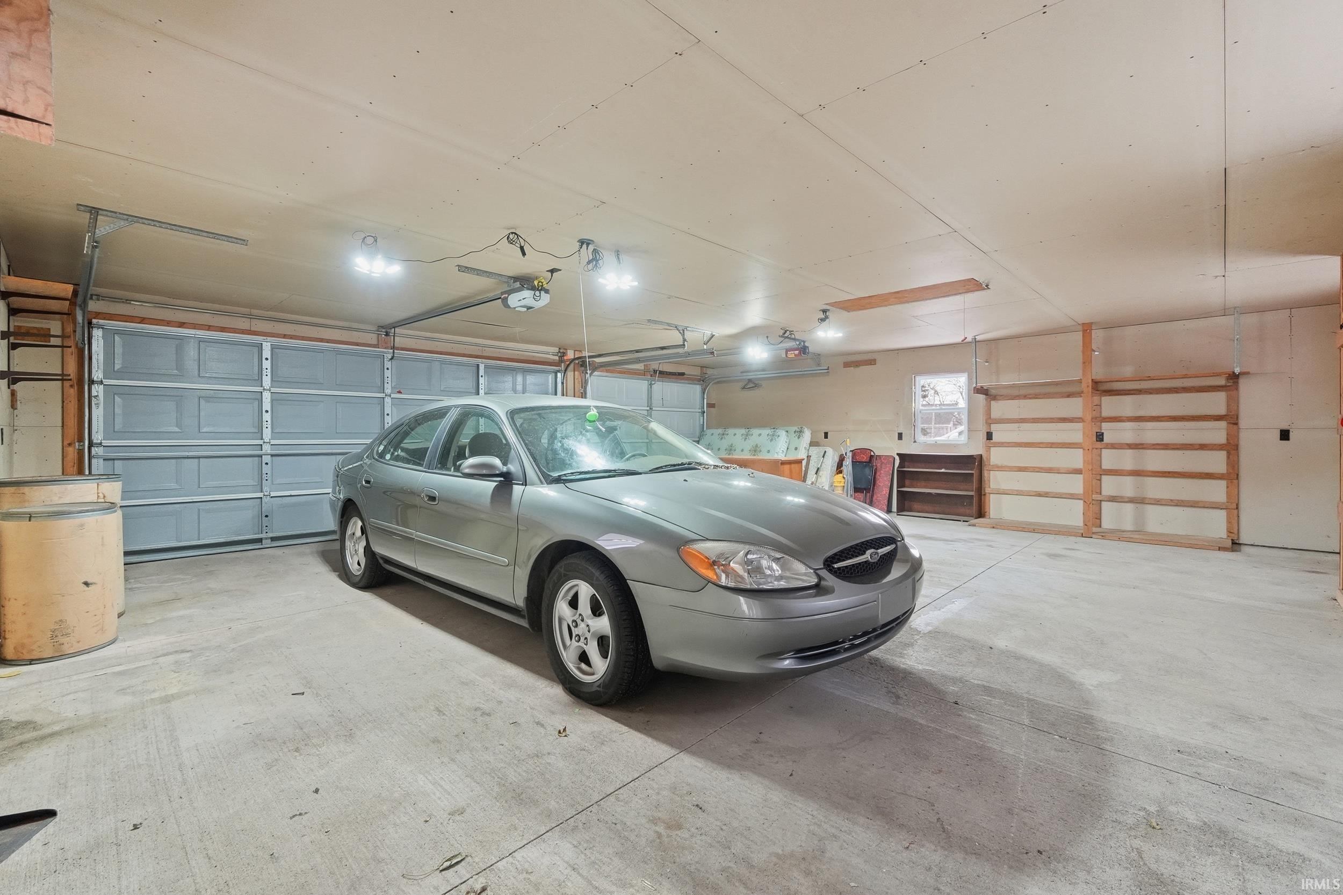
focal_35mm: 15
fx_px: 559
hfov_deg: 100.4
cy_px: 448
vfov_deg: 77.3
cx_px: 672
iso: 800
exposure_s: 1/640
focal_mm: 10
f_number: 4
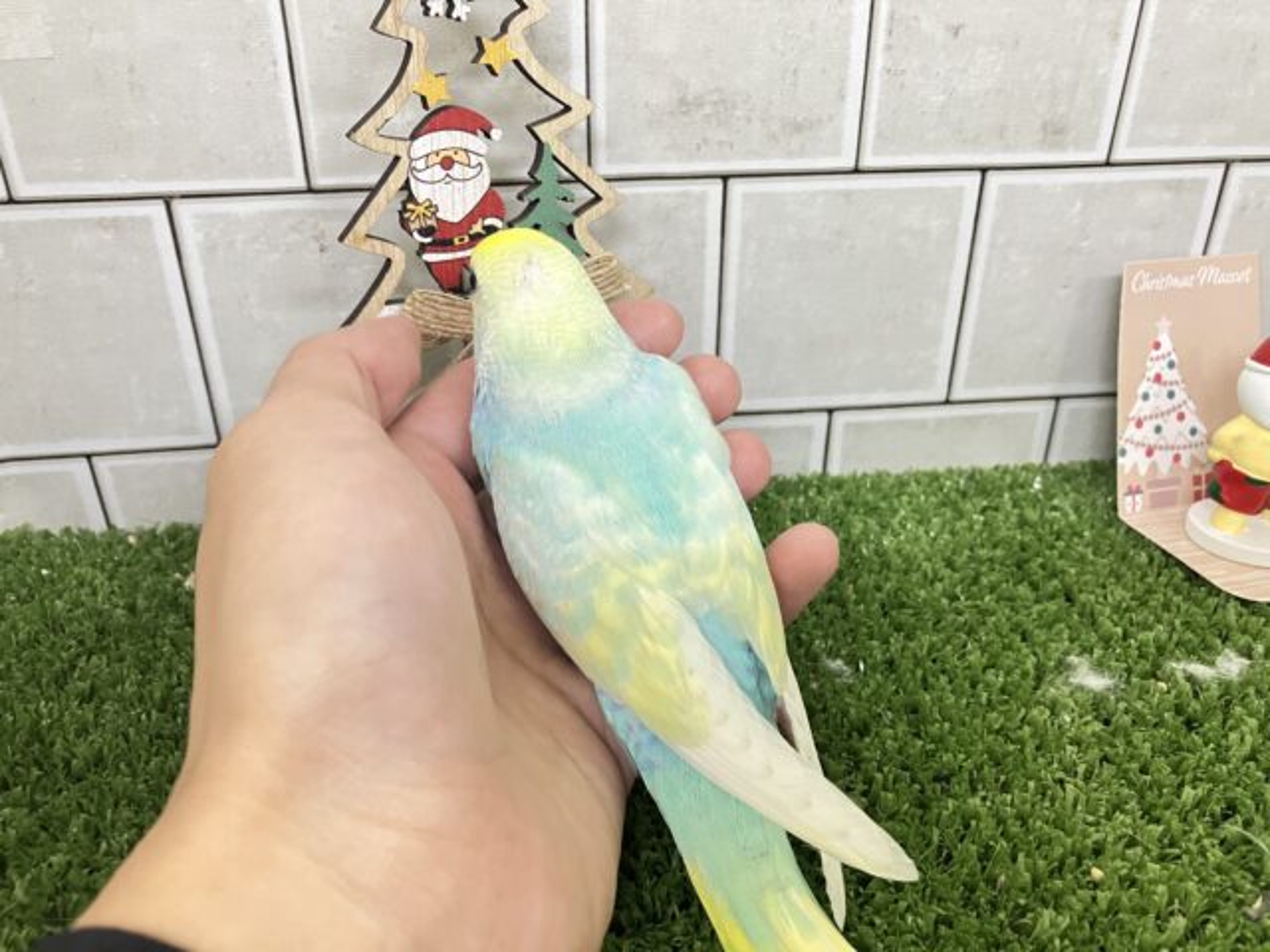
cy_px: 476
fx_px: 1027
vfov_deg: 49.7
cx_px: 635
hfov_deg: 63.4
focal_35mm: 28
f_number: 1.8
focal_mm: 3.99
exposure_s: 1/33
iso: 250
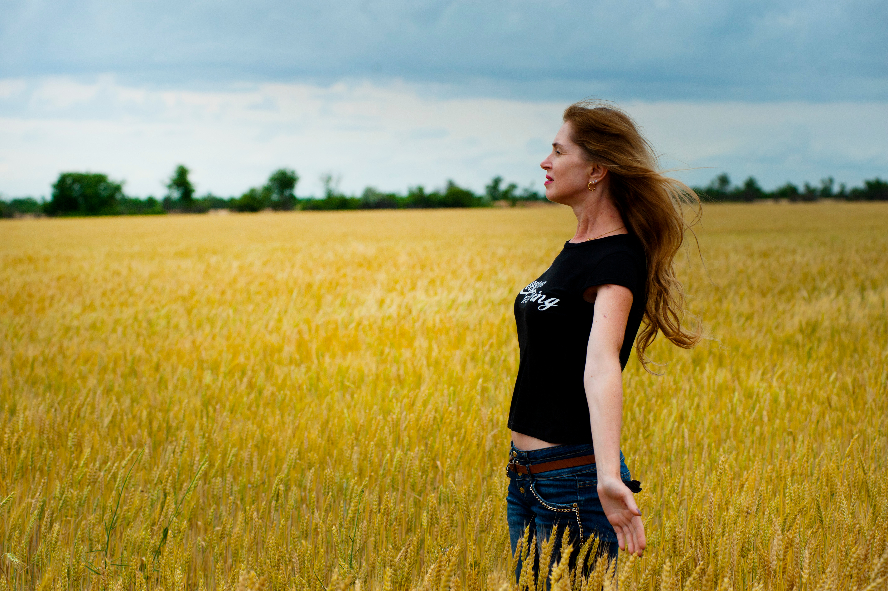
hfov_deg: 25.4
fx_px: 1972
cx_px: 444
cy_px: 296
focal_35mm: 80
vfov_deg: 17.0
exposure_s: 1/3200
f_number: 5.6
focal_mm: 80
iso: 320
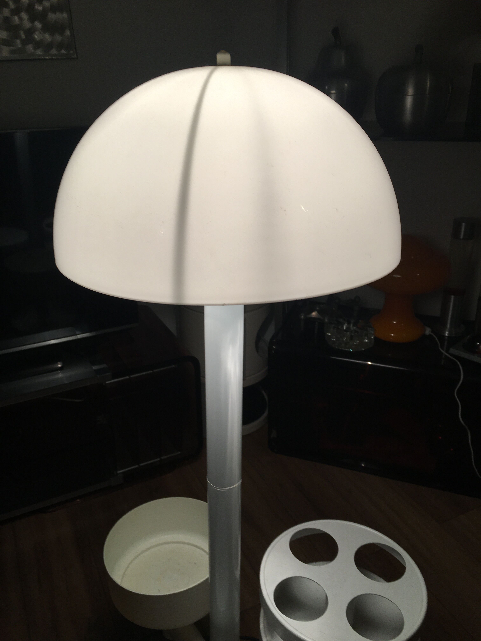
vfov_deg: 61.7
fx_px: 537
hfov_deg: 48.2
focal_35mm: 29
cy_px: 320
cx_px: 240
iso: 25
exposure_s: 1/50
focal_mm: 4.15
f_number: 2.2
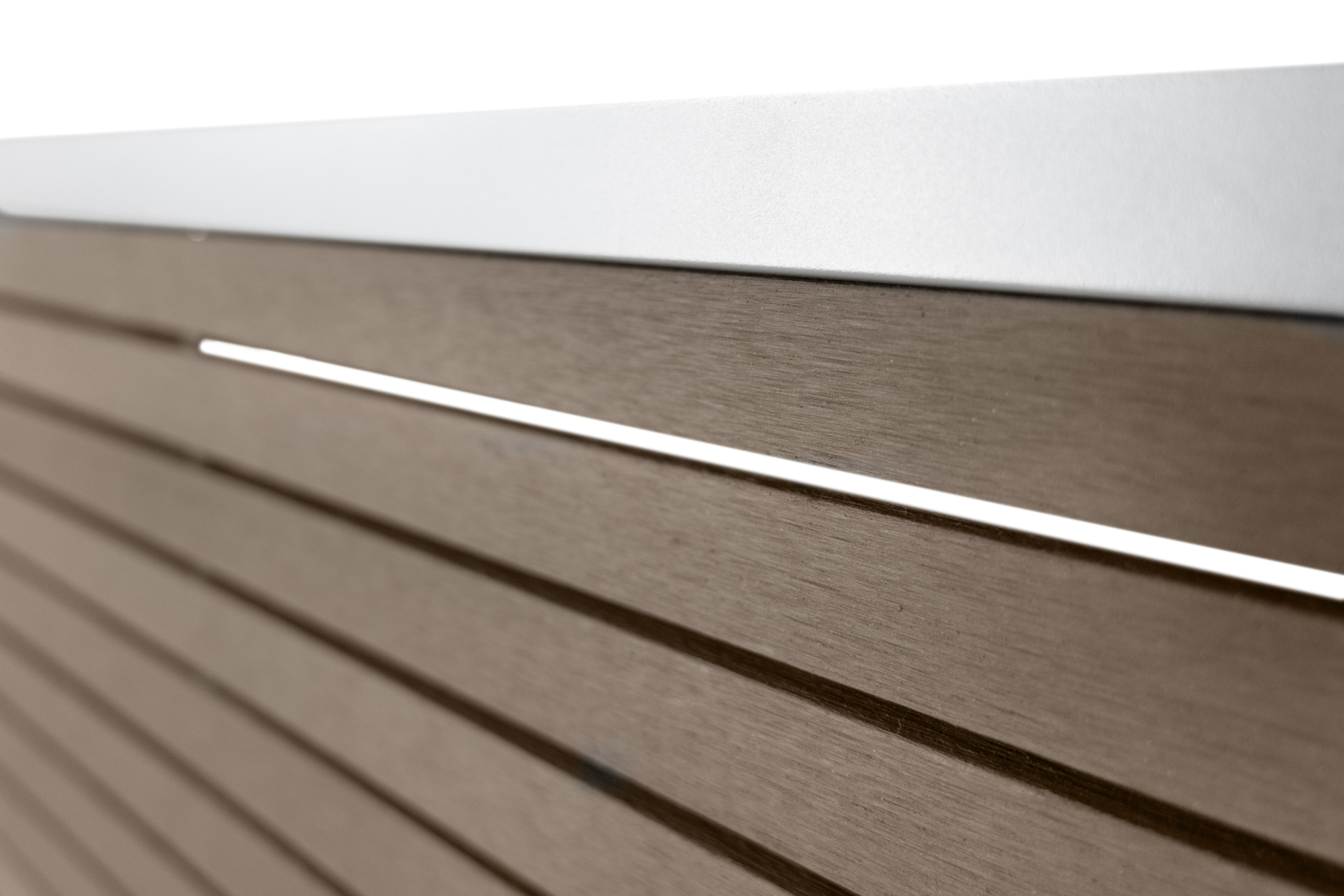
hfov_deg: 58.7
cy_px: 448
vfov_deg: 41.1
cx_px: 672
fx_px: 1195
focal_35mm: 32
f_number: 4
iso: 1600
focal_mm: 32
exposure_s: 1/160
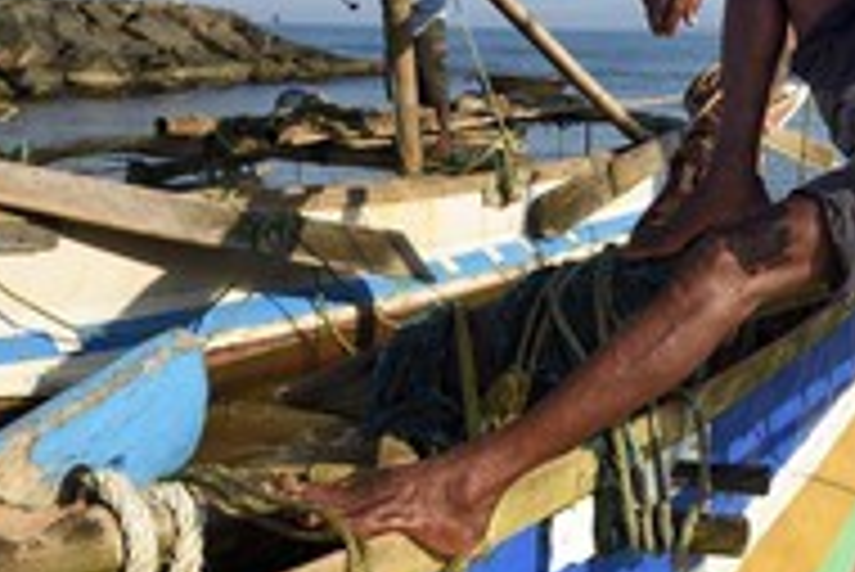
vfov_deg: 25.0
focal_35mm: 53
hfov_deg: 33.8
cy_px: 86
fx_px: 1260
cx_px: 878
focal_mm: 24
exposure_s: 1/250
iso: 200
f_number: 11
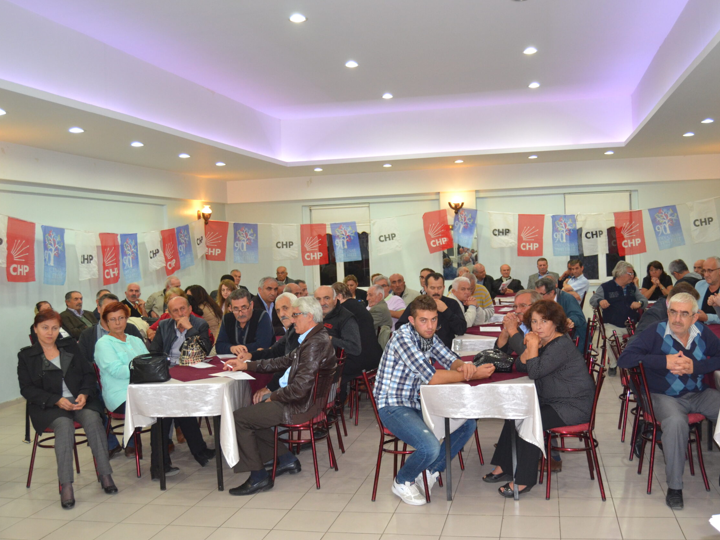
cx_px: 402
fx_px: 686
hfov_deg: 55.2
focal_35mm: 33
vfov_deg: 42.9
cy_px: 272
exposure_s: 1/60
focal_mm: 20
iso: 1250
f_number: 3.5
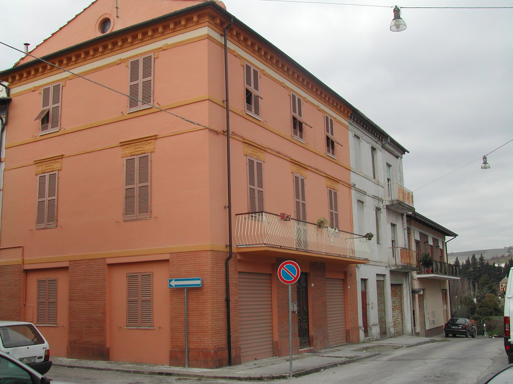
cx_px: 256
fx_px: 563
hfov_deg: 49.0
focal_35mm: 38
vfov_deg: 37.7
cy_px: 192
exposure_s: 1/122
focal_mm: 8
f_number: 7.6
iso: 100
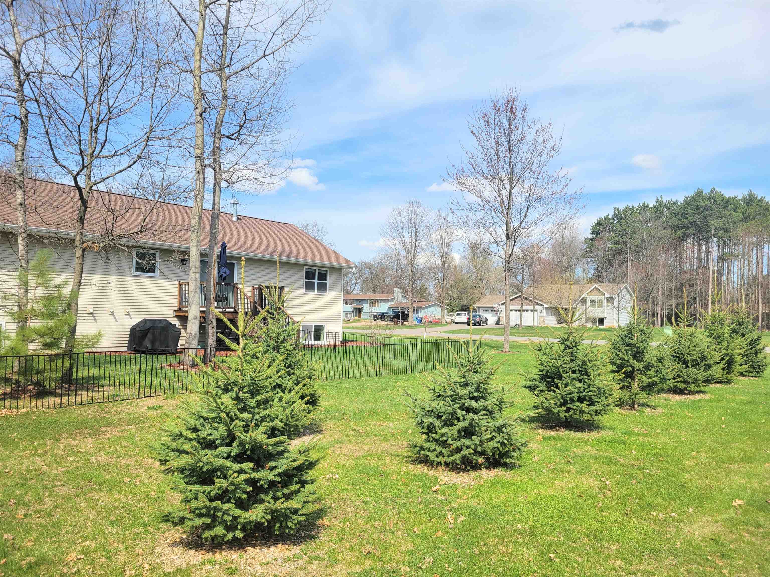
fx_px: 578
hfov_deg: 67.3
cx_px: 385
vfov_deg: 53.1
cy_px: 288
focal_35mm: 26
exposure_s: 1/2723
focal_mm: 5.4
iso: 40
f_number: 1.8
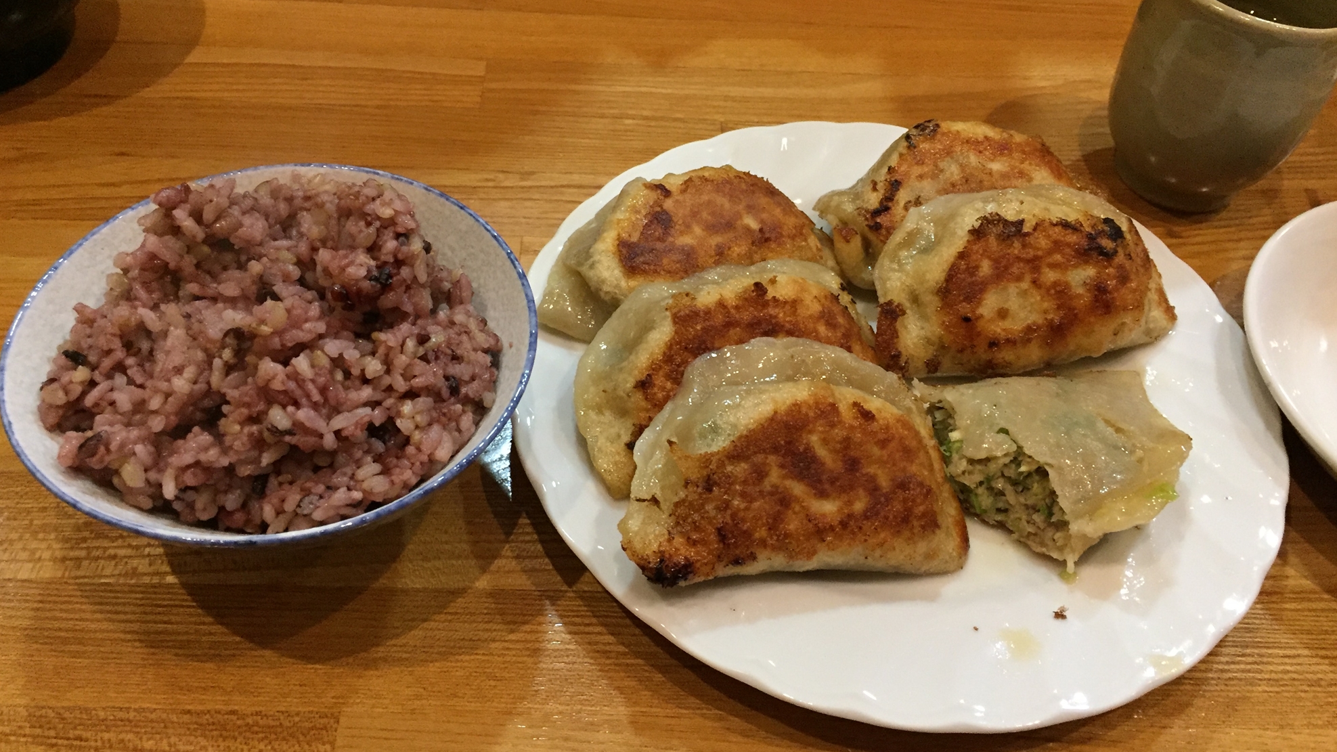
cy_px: 342
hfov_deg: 61.0
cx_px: 666
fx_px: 1134
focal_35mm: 32
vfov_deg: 36.7
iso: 250
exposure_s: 1/30
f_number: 2.2
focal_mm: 4.15
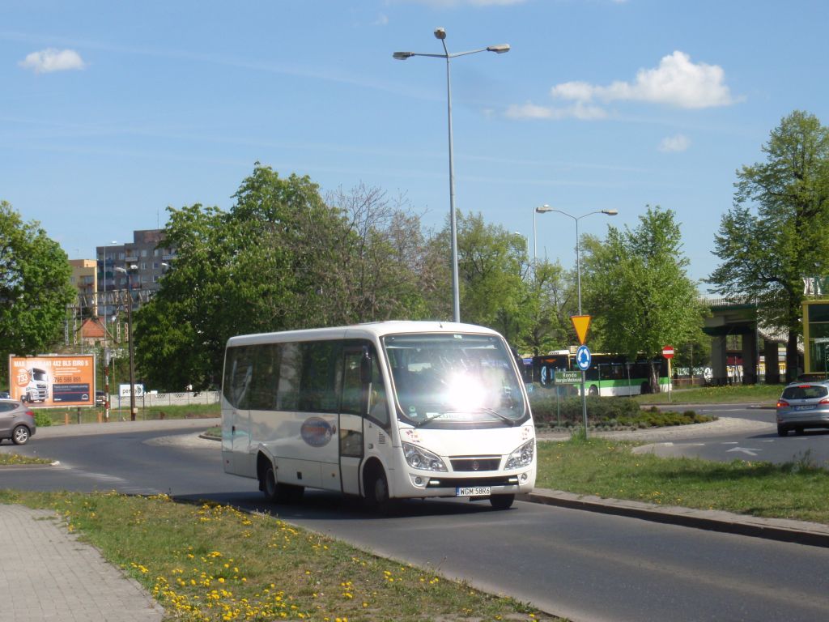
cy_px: 311
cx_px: 414
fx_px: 1676
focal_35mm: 70
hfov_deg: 27.8
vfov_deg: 21.0
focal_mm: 12.5
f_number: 4.9
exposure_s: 1/500
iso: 100
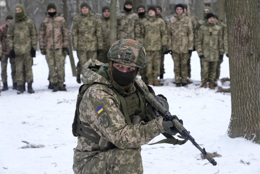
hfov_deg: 22.1
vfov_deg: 14.9
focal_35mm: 92
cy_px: 87
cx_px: 130
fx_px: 664
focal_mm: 92
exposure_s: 1/1000
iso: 2500
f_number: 6.3
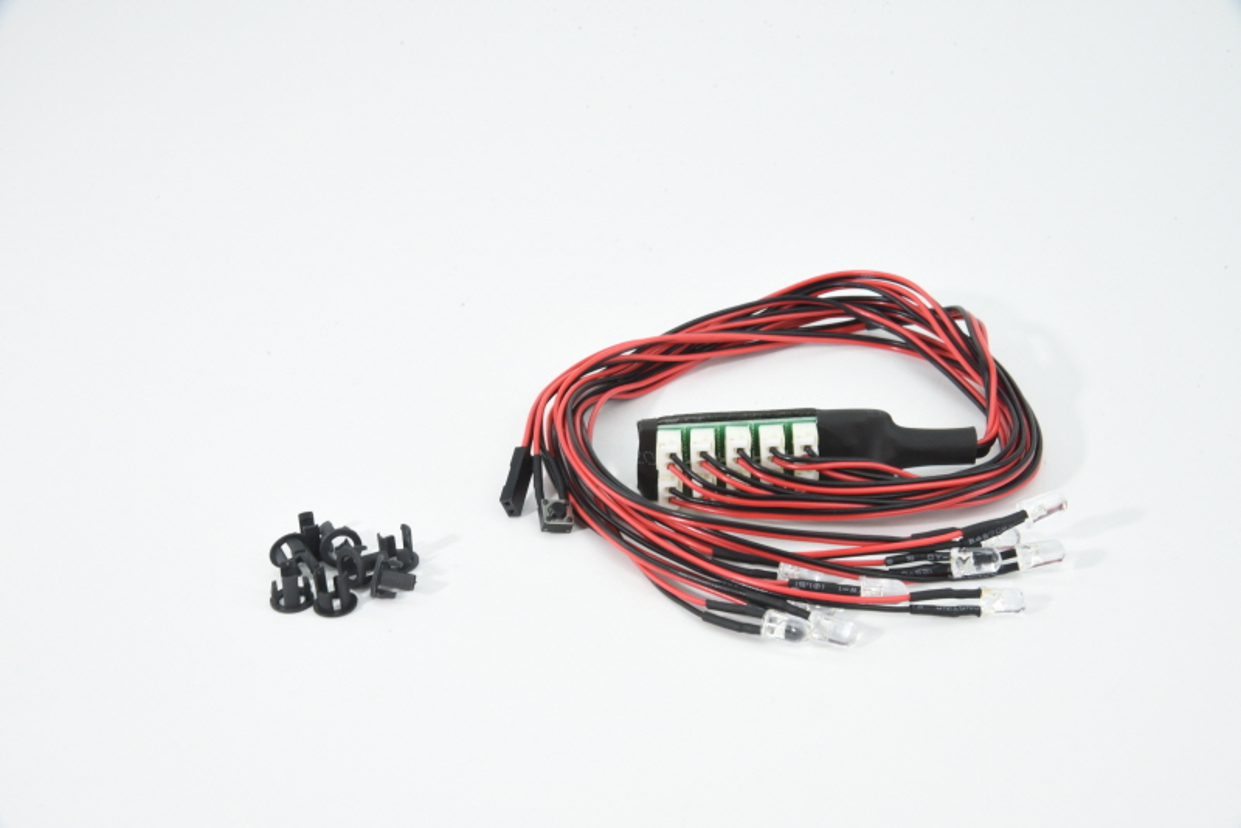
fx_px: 2690
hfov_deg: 26.0
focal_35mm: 78
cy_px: 414
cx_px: 620
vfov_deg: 17.5
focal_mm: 78
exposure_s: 1/60
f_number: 22
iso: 1250
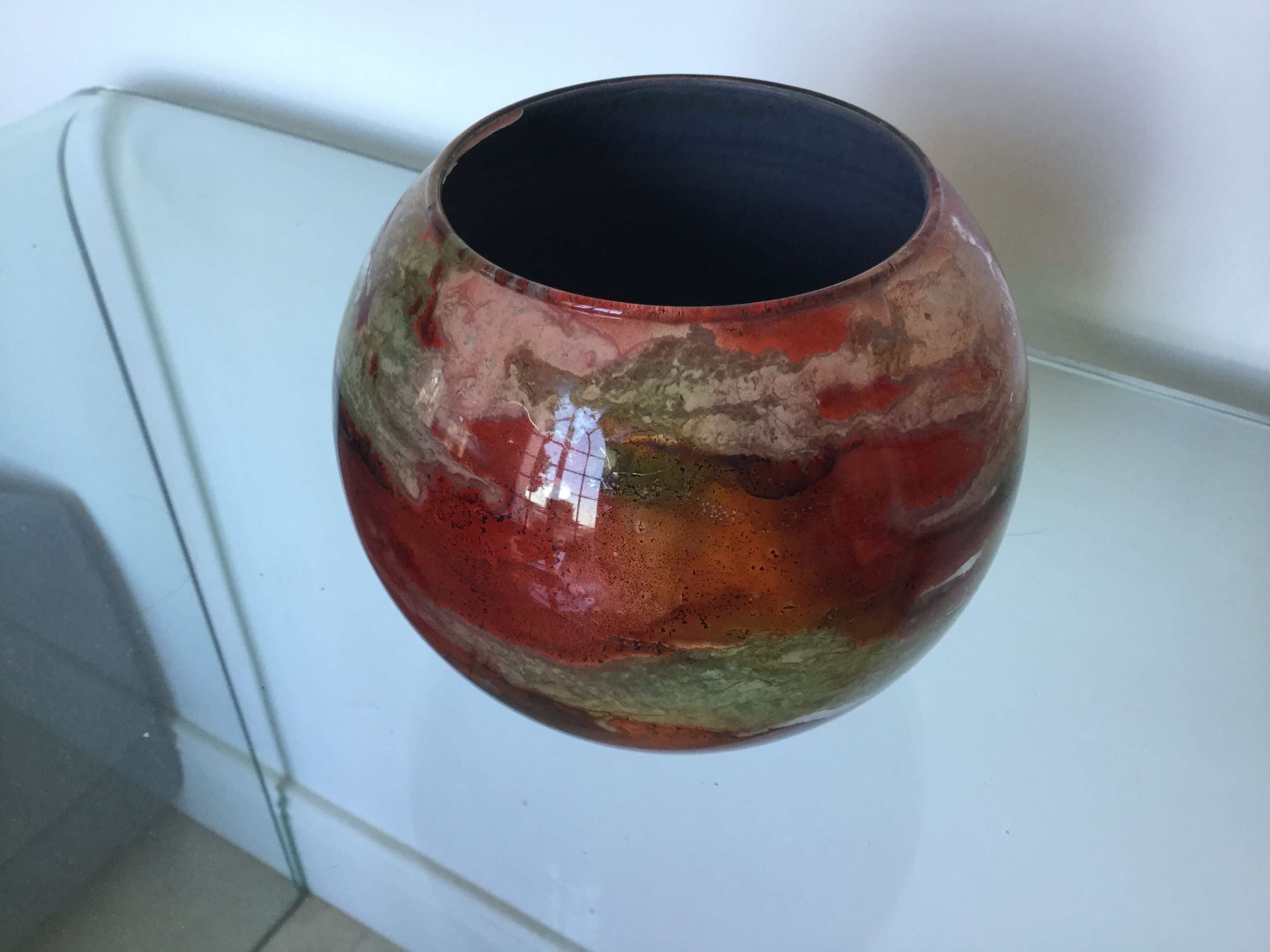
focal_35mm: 31
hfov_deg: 58.4
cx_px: 635
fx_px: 1137
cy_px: 476
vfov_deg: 45.4
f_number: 2.4
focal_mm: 3.3
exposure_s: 1/33
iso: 32
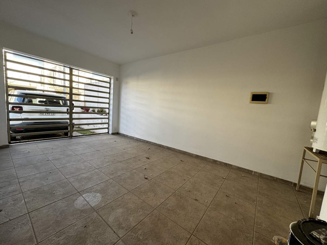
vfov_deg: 85.7
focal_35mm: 14
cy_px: 122
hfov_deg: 102.1
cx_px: 164
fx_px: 132
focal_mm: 2.22
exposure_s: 1/99
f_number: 2.2
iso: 64
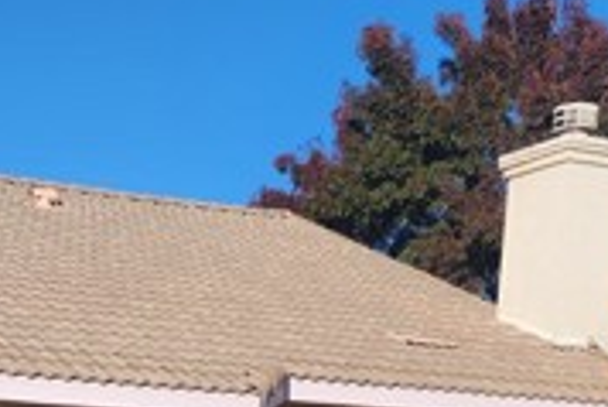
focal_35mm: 86
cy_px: 684
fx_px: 1454
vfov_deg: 14.4
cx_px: -10
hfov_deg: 22.6
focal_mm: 6.4
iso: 12
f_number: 1.8
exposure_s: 1/1202
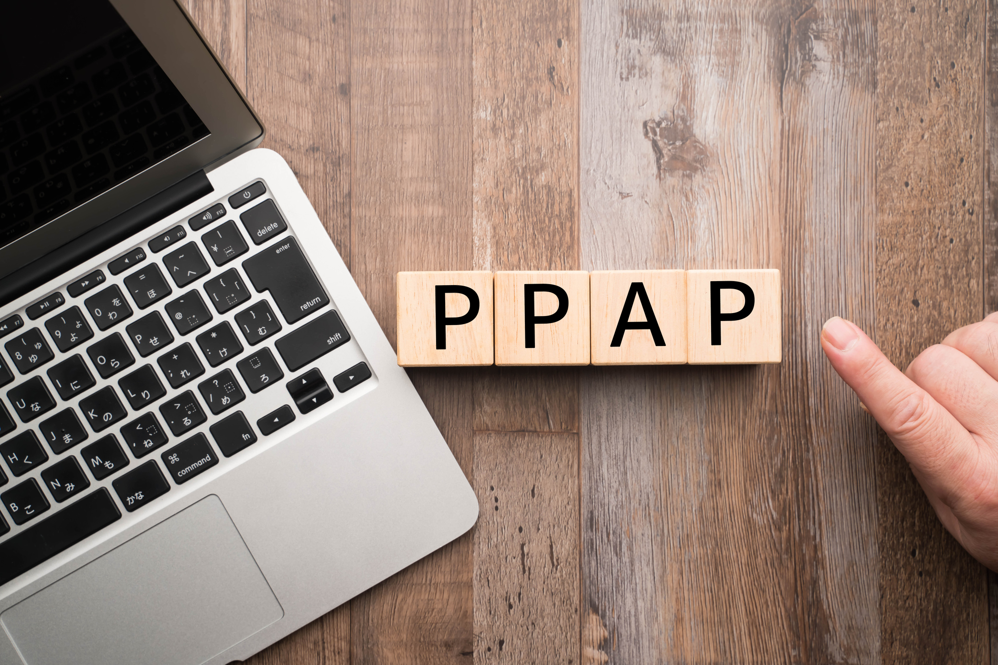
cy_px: 332
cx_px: 499
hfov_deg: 40.3
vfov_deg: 27.5
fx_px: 1358
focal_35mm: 49
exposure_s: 1/125
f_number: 8
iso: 200
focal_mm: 49
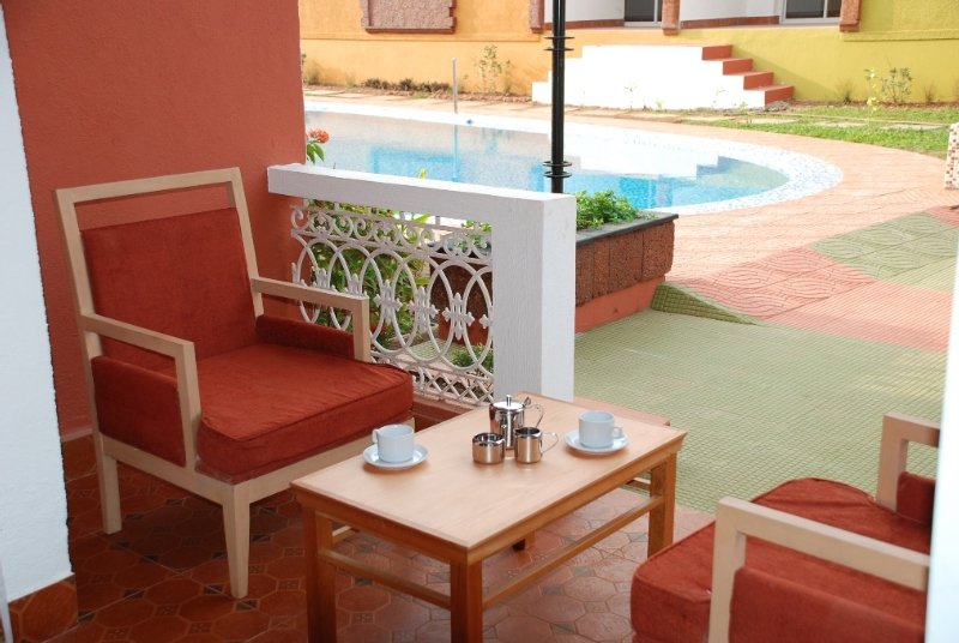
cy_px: 322
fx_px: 1120
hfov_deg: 46.3
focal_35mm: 42
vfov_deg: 32.0
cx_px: 480
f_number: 4
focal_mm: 28
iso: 140
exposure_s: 1/125
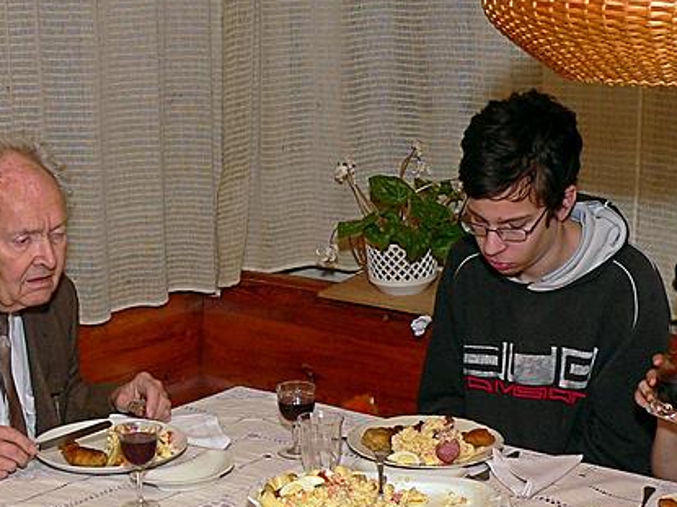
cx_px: 223
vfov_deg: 19.8
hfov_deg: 26.2
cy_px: 321
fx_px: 1447
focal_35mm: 74
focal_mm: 7.9
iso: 100
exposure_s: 1/60
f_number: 4
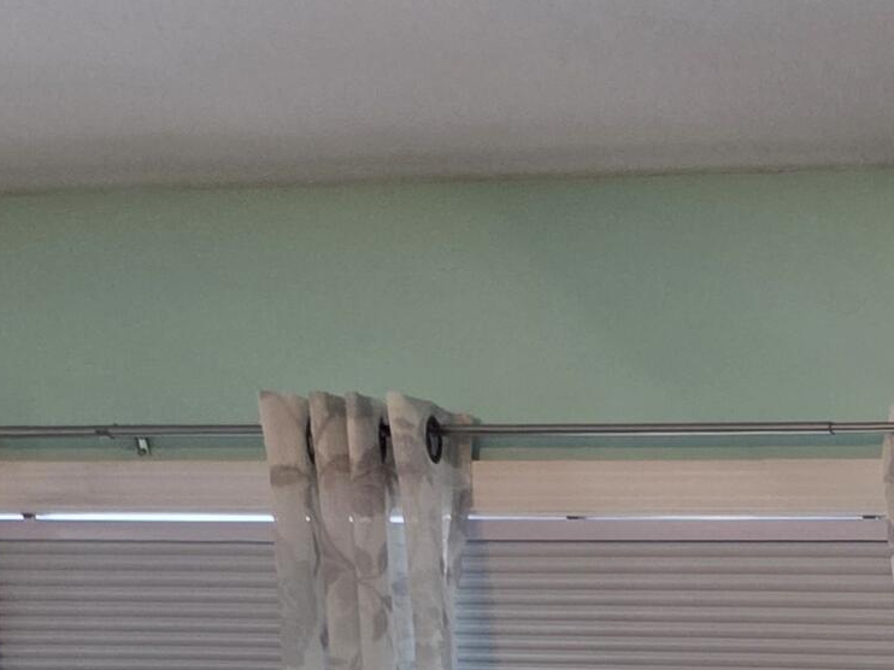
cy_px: 1318
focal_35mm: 93
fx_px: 2401
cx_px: 1564
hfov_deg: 17.5
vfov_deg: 13.7
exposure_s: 1/120
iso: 200
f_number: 1.8
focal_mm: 5.4
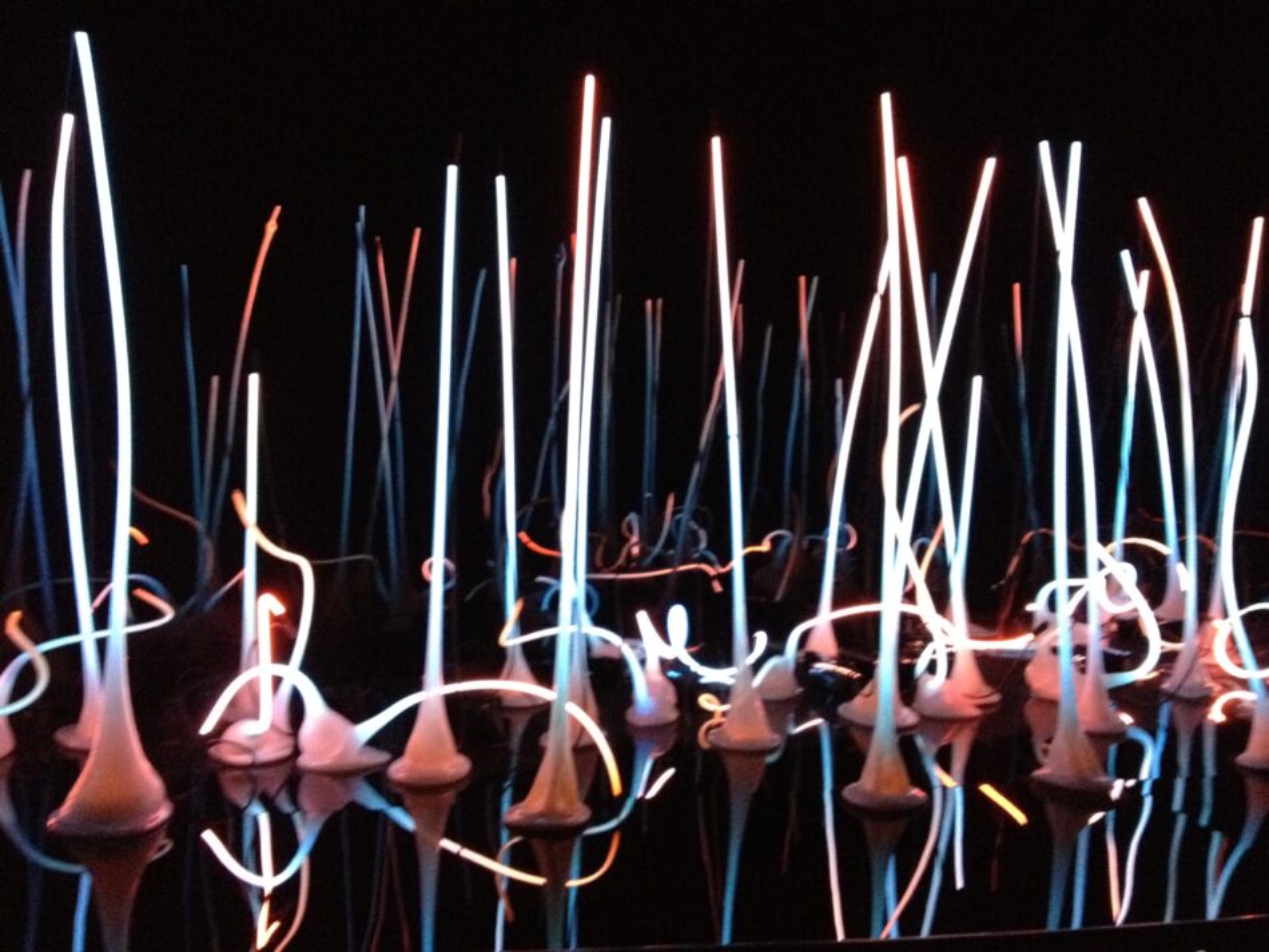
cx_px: 634
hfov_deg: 52.6
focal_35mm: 35
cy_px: 476
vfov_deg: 40.7
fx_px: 1283
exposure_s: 1/15
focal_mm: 4.28
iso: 640
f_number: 2.4
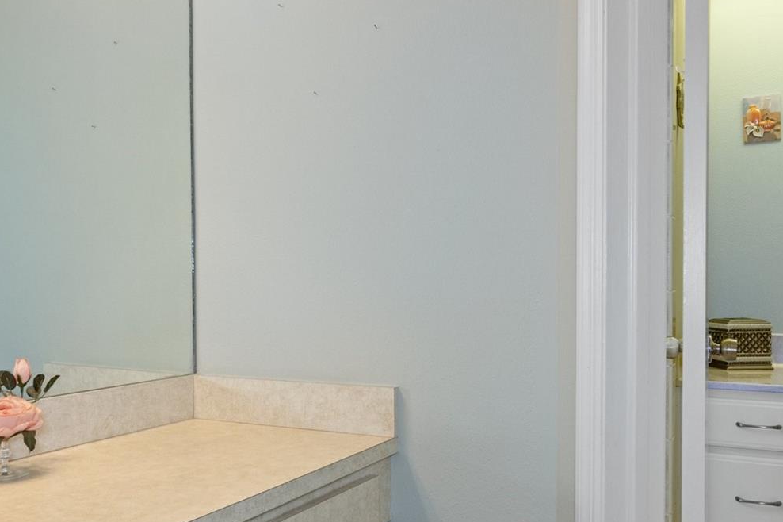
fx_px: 739
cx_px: 365
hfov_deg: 55.8
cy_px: 328
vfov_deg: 38.6
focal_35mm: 34
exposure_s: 1/2
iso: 640
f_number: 8
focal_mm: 14
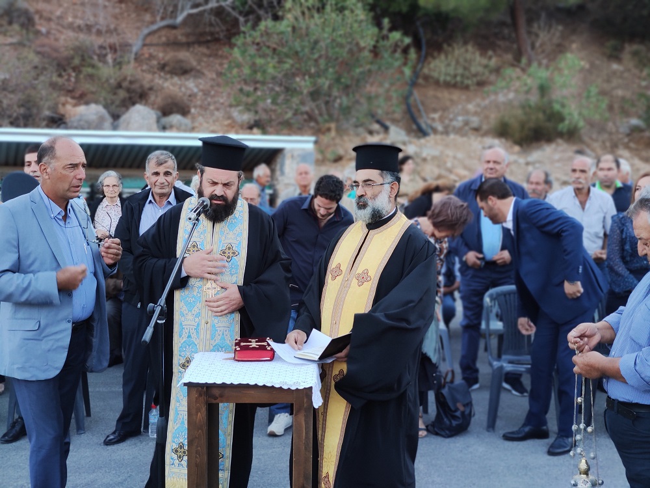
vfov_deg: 35.1
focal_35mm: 41
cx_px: 325
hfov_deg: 45.8
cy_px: 244
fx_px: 770
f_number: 2
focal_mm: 8.16
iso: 110
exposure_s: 1/100
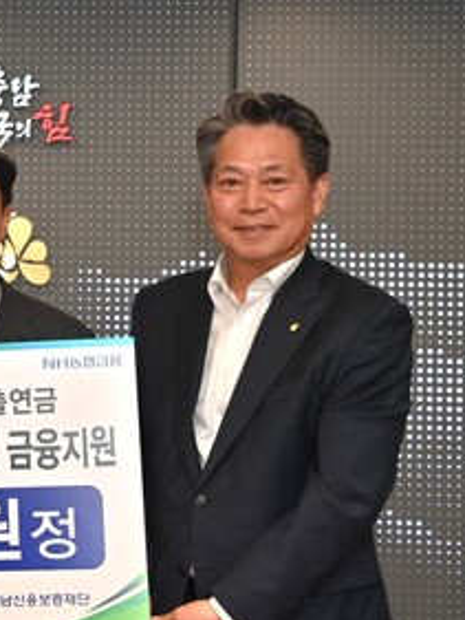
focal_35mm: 82
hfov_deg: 17.0
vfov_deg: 23.8
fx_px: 1468
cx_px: -128
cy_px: 260
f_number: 5.6
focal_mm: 40
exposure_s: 1/250
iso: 500
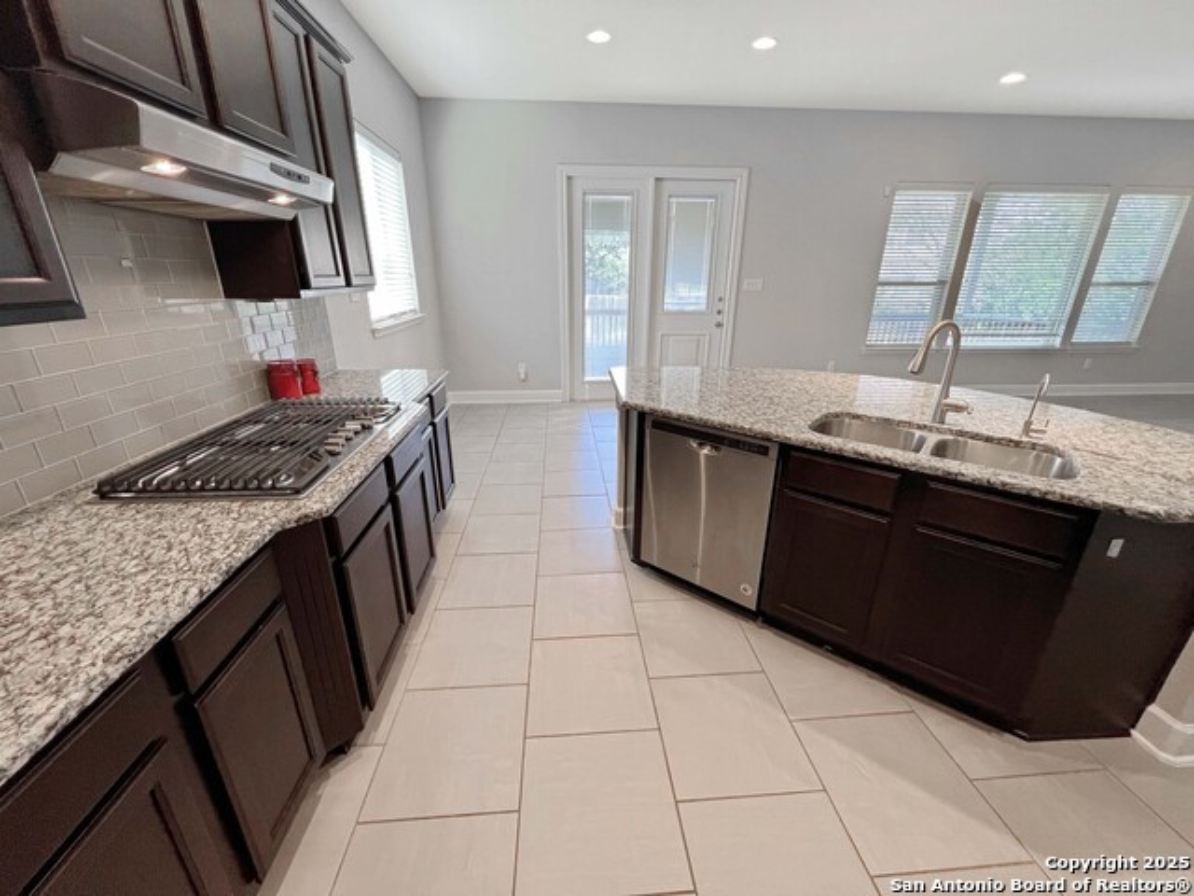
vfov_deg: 89.9
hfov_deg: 106.2
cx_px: 597
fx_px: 448
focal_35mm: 13
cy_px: 448
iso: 160
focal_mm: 1.57
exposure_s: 1/120
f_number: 1.8
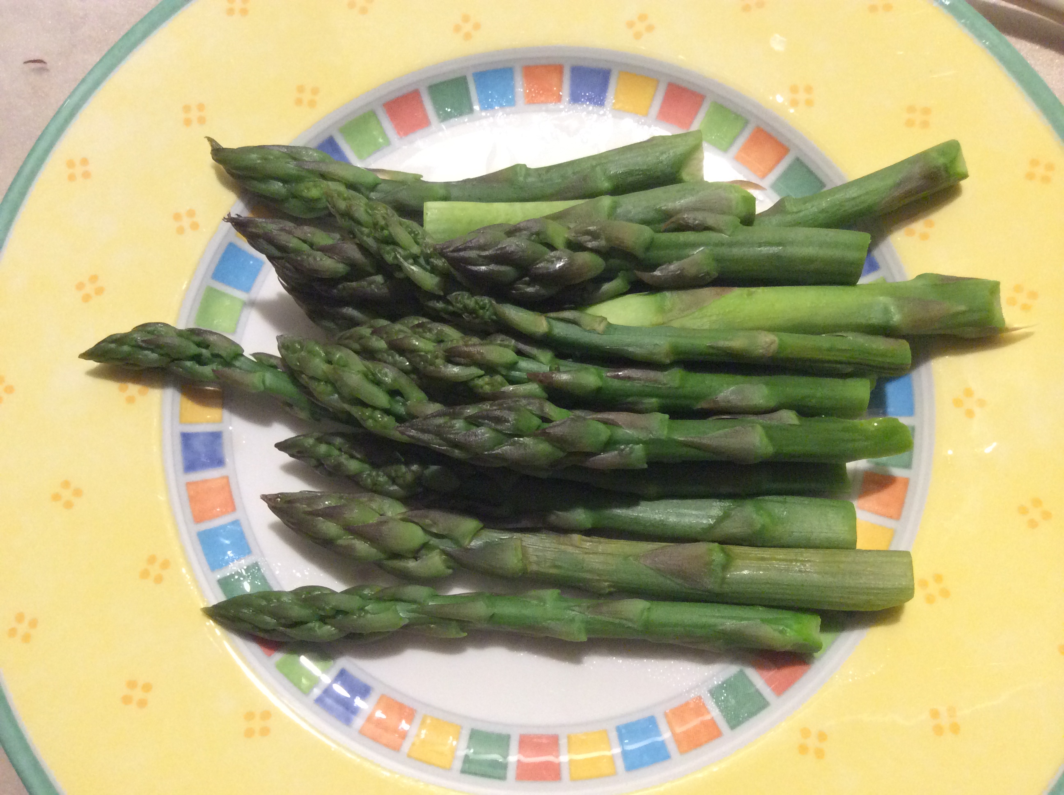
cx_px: 532
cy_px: 398
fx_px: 1013
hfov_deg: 55.4
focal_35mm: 33
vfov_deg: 42.8
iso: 250
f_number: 2.4
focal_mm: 3.3
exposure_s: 1/24
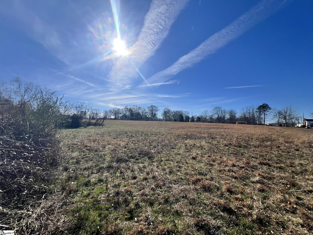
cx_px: 156
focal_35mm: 13
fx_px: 118
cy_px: 118
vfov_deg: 89.9
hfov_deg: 106.2
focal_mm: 1.57
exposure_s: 1/3425
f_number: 1.8
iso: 32
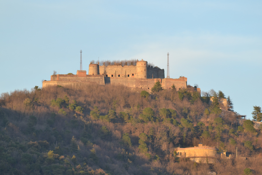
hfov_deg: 4.6
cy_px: 88
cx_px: 131
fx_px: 3275
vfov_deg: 3.1
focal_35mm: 450
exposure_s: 1/125
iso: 200
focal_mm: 300
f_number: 7.1
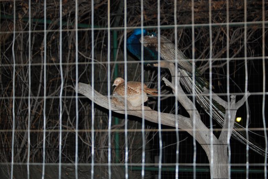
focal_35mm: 82
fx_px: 614
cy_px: 90
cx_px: 134
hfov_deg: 24.6
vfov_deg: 16.5
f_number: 4
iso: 400
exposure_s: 1/60
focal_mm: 55
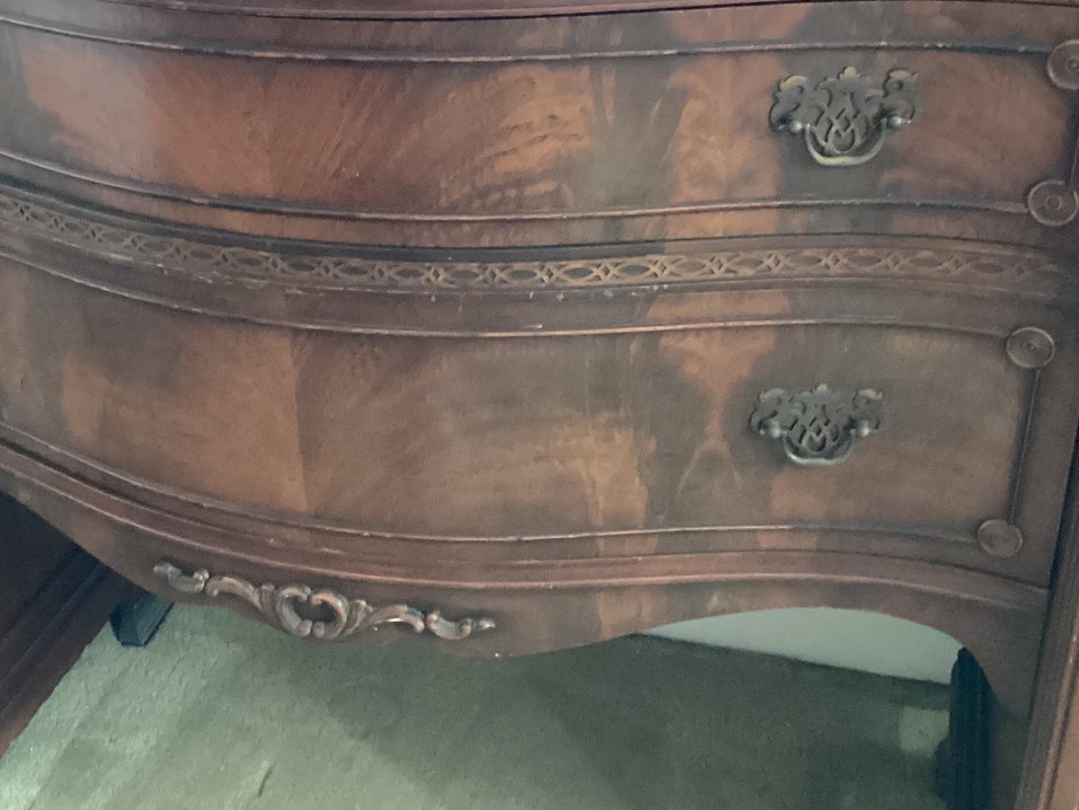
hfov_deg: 38.7
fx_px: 1528
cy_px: 323
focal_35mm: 49
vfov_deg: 29.6
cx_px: 409
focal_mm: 3.3
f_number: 2.4
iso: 640
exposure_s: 1/30
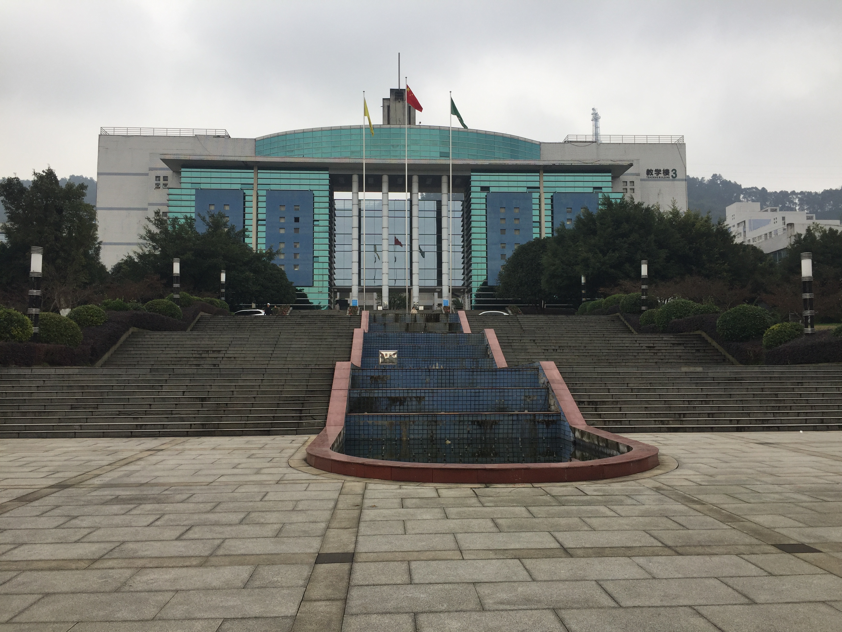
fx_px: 705
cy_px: 316
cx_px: 421
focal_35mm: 29
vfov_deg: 48.2
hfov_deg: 61.7
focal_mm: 4.15
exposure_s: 1/694
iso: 32
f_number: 2.2
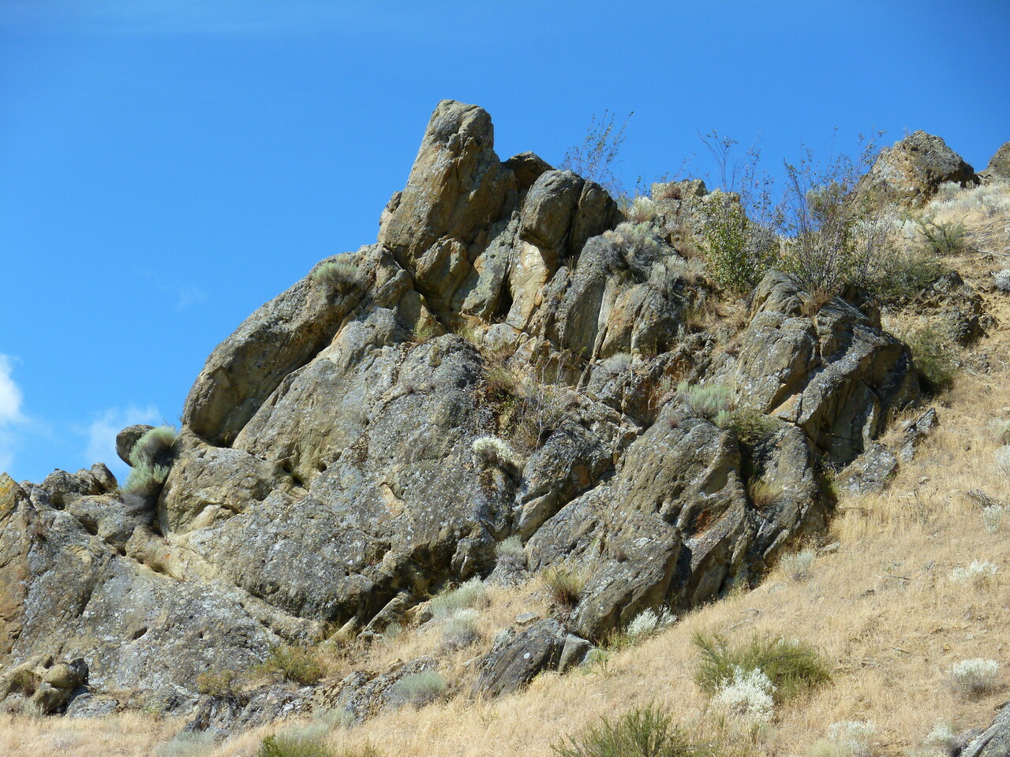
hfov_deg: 18.7
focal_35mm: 105
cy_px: 378
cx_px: 505
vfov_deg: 14.1
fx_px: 3064
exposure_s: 1/200
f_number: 5.2
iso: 80
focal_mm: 18.8
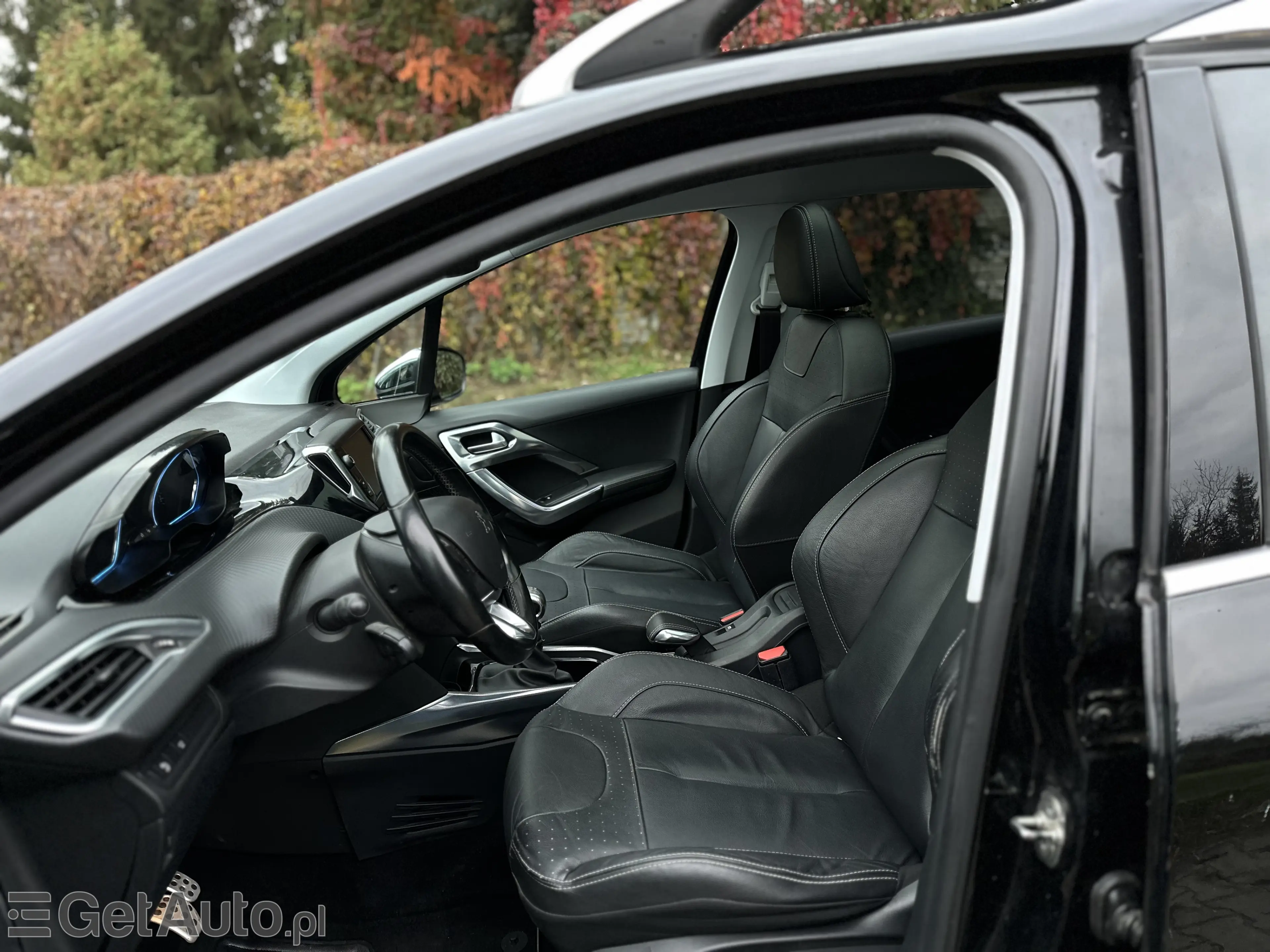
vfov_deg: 56.8
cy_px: 476
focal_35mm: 24
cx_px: 635
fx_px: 881
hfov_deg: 71.6
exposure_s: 1/60
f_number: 1.78
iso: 320
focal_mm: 6.86
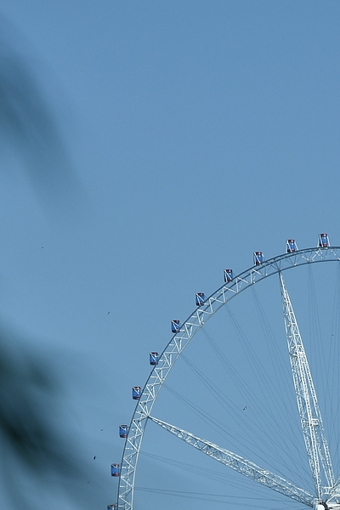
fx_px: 9519
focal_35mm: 672
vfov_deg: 3.1
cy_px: 557
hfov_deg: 2.0
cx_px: 330
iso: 125
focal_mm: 140
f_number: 5.6
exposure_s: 1/500
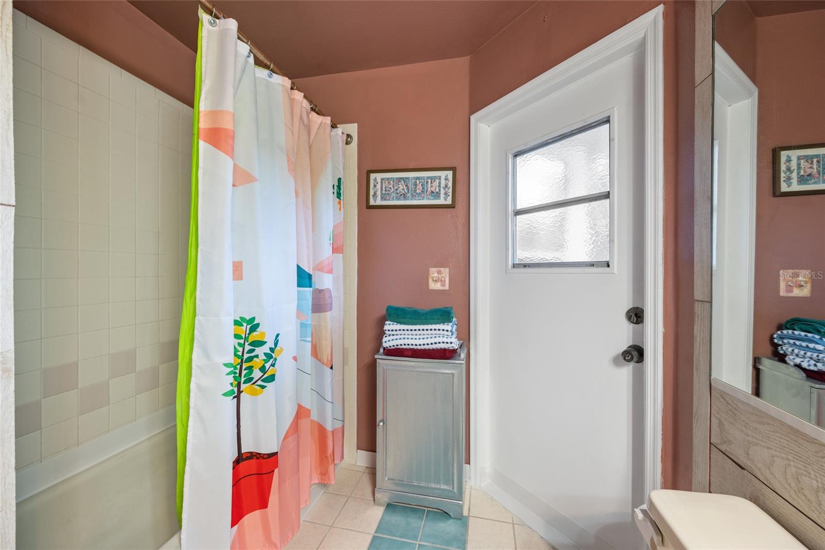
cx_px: 412
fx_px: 321
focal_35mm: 14
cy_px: 275
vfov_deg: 81.2
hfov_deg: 104.2
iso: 250
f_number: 6.3
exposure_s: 2
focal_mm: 14
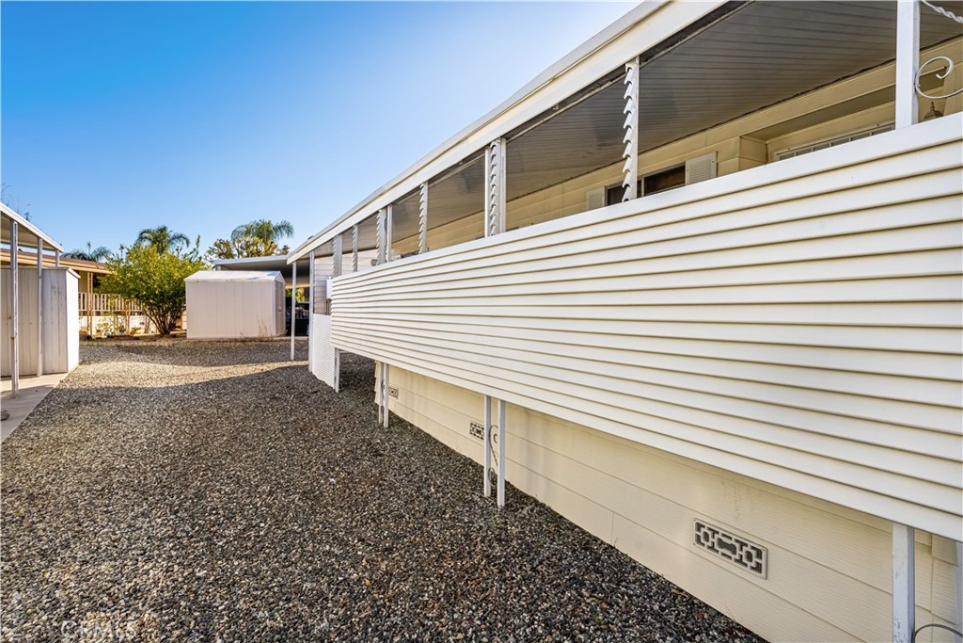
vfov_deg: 67.4
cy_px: 322
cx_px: 482
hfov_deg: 90.0
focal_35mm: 18
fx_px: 482
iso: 100
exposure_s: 1/250
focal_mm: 18
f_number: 10
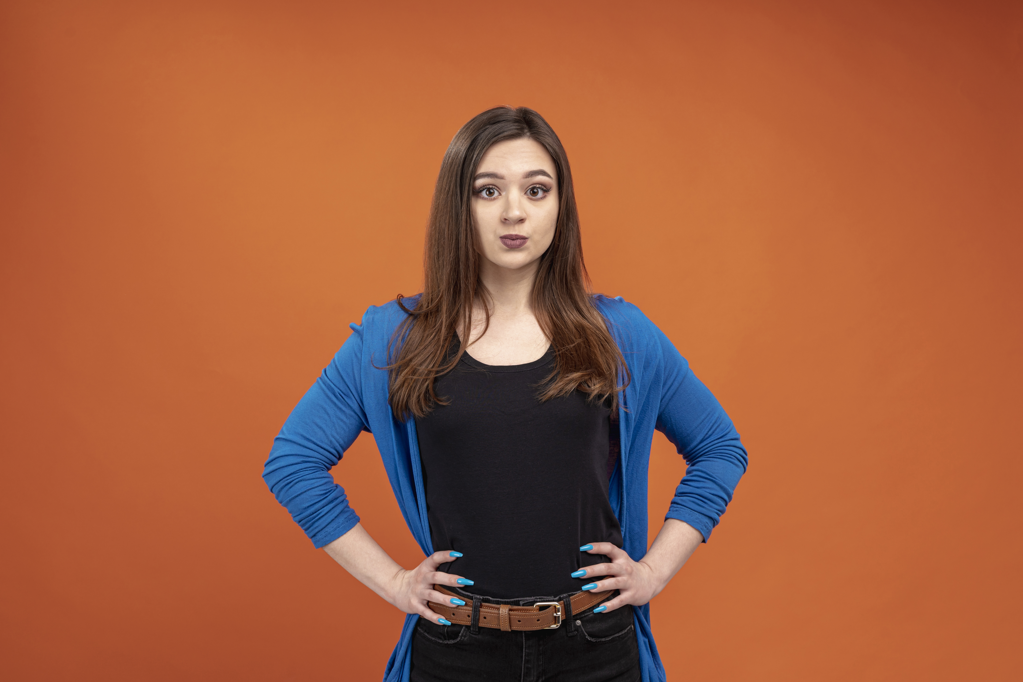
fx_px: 1478
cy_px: 341
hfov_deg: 38.2
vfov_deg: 26.0
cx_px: 512
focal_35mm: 52
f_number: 8
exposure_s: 1/200
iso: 200
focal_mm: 52
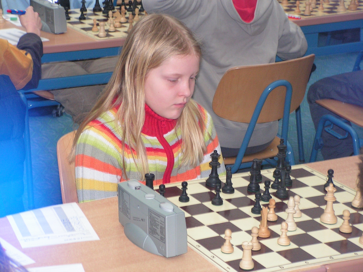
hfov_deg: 18.2
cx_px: 182
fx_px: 1133
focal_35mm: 108
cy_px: 136
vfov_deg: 13.7
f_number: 3.4
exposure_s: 1/100
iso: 200
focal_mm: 18.1
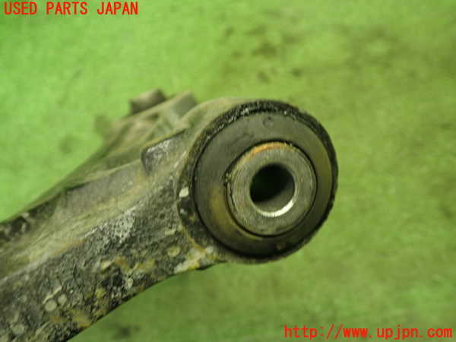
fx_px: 395
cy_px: 171
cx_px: 228
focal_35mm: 30
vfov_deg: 46.8
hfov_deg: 60.0
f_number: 2.3
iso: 320
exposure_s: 1/30
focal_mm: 5.4
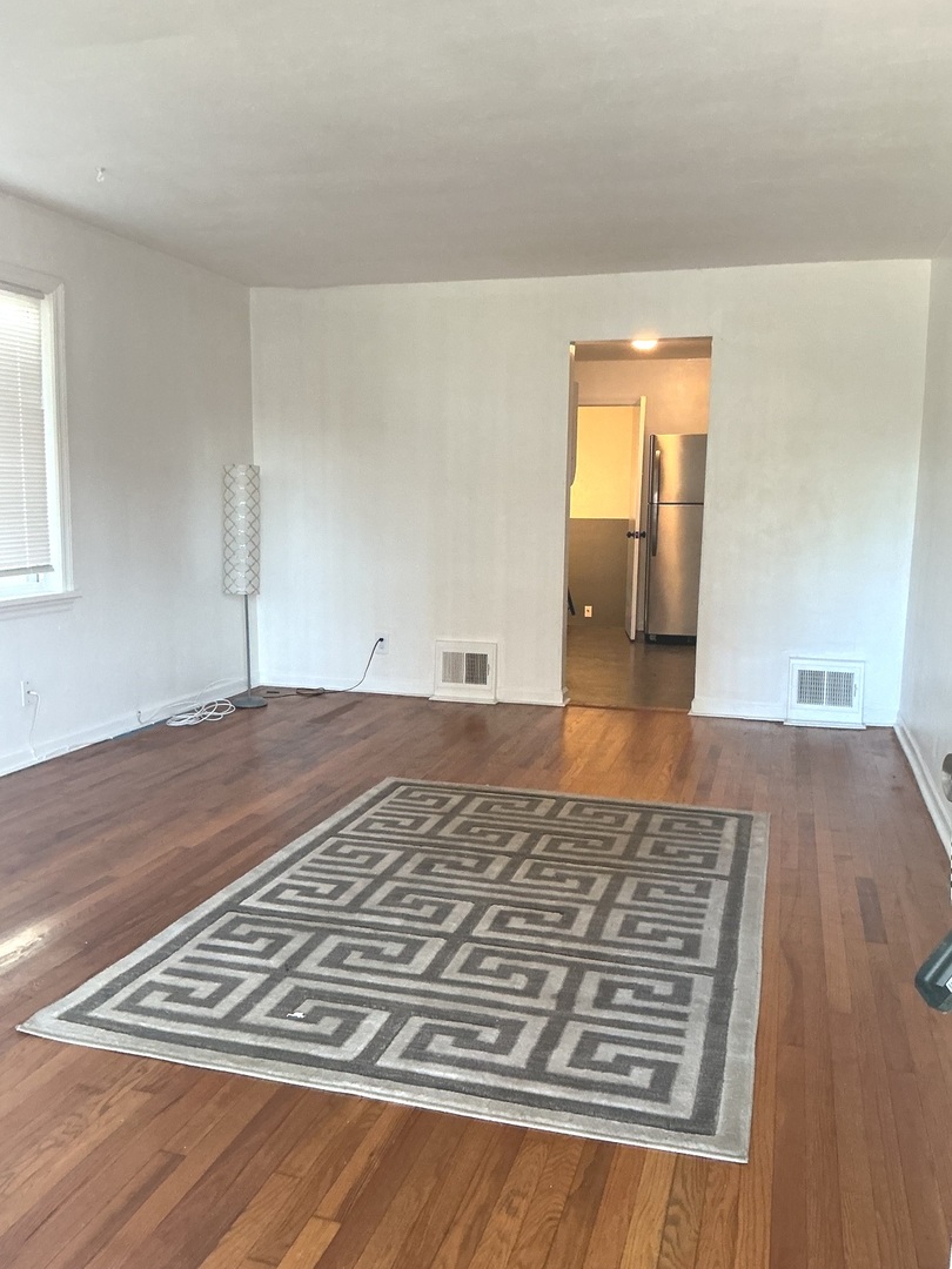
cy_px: 634
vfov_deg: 61.7
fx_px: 1063
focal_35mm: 29
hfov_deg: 48.2
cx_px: 476
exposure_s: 1/60
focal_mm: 3
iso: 200
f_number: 1.8
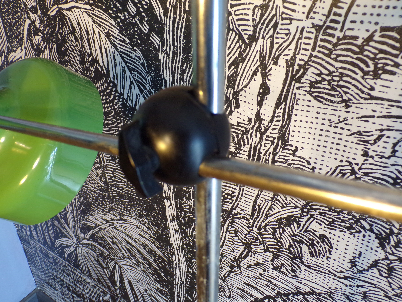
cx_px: 201
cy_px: 151
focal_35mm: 32
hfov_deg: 56.8
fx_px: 372
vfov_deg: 44.2
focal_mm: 5.8
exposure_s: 1/17
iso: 205
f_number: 3.2
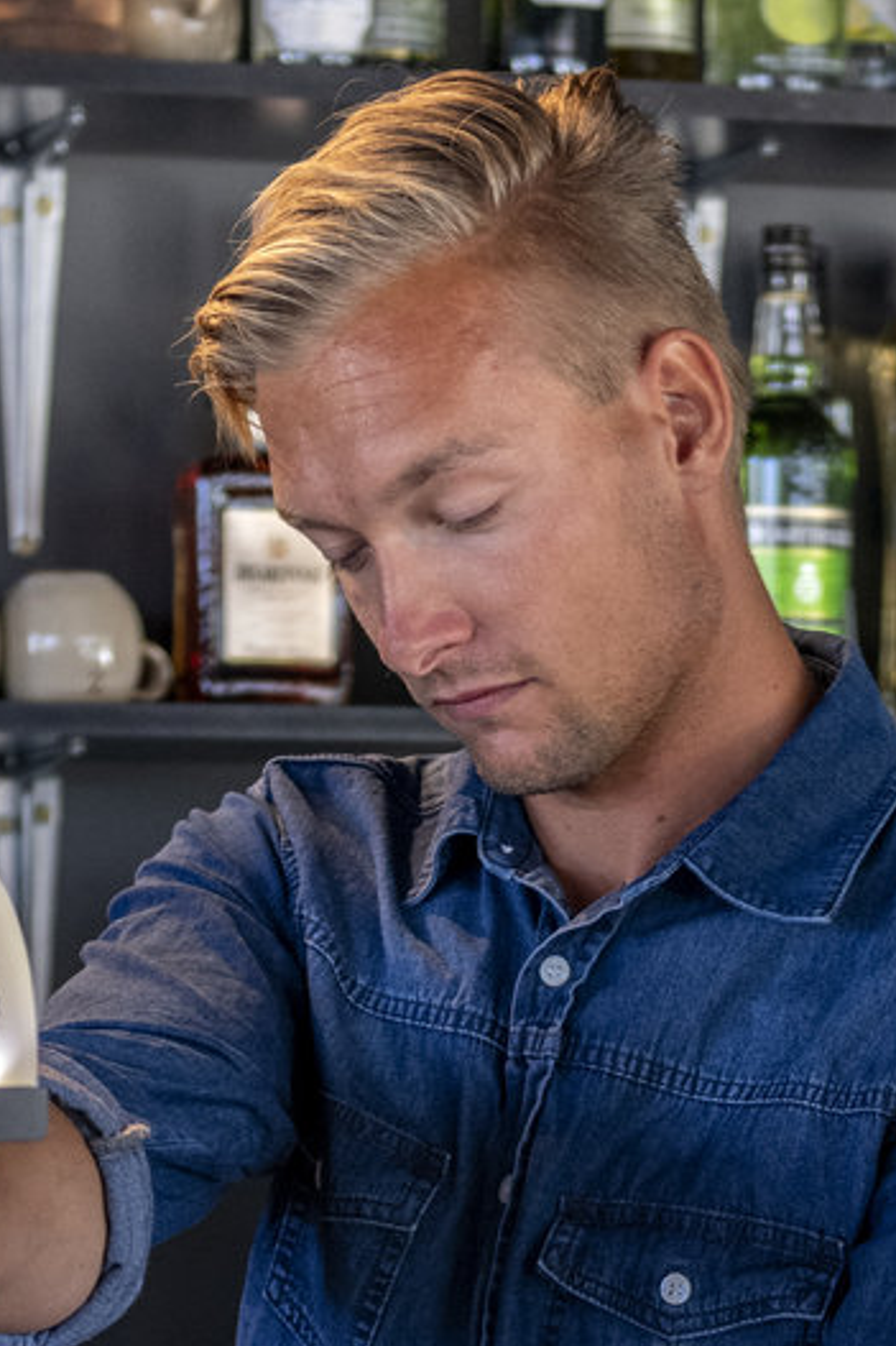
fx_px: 6537
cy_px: 1939
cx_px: 770
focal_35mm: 175
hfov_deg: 7.8
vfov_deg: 11.3
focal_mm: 45
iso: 800
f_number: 3.5
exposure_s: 1/80
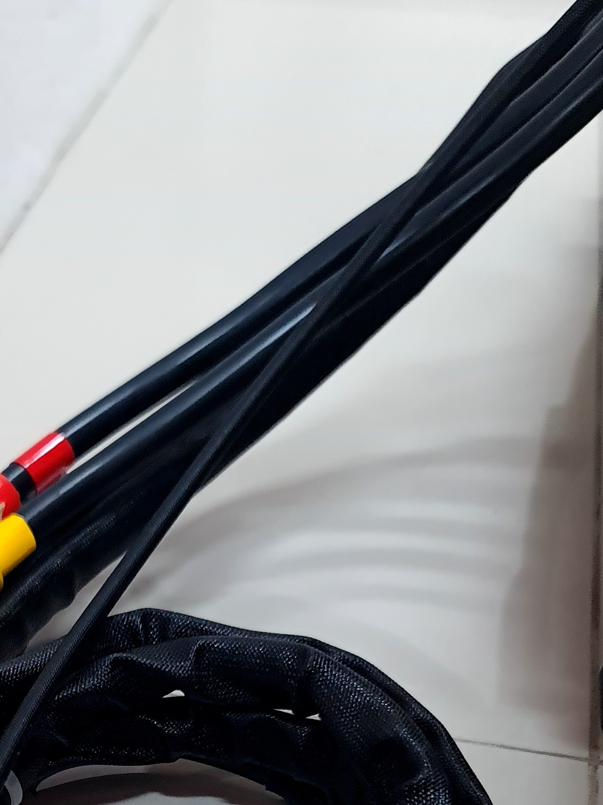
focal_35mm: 56
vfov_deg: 30.9
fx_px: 1301
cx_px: 53
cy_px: 873
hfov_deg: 25.2
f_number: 1.8
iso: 400
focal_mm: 7
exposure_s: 1/45
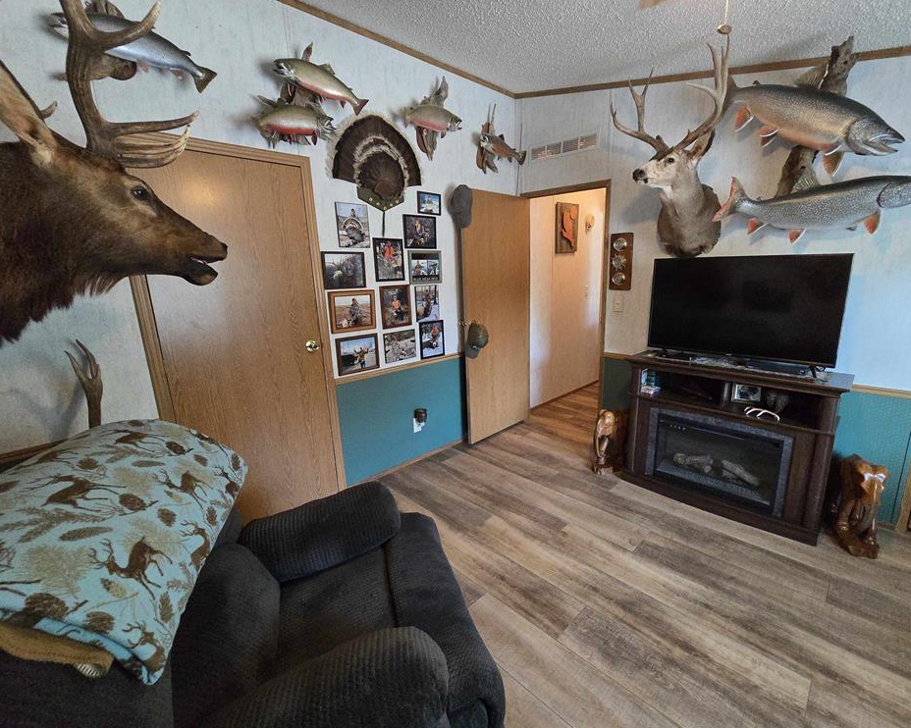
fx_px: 377
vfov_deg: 87.9
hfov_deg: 100.5
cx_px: 493
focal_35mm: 14
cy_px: 356
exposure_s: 1/60
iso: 800
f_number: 2.2
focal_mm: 2.2
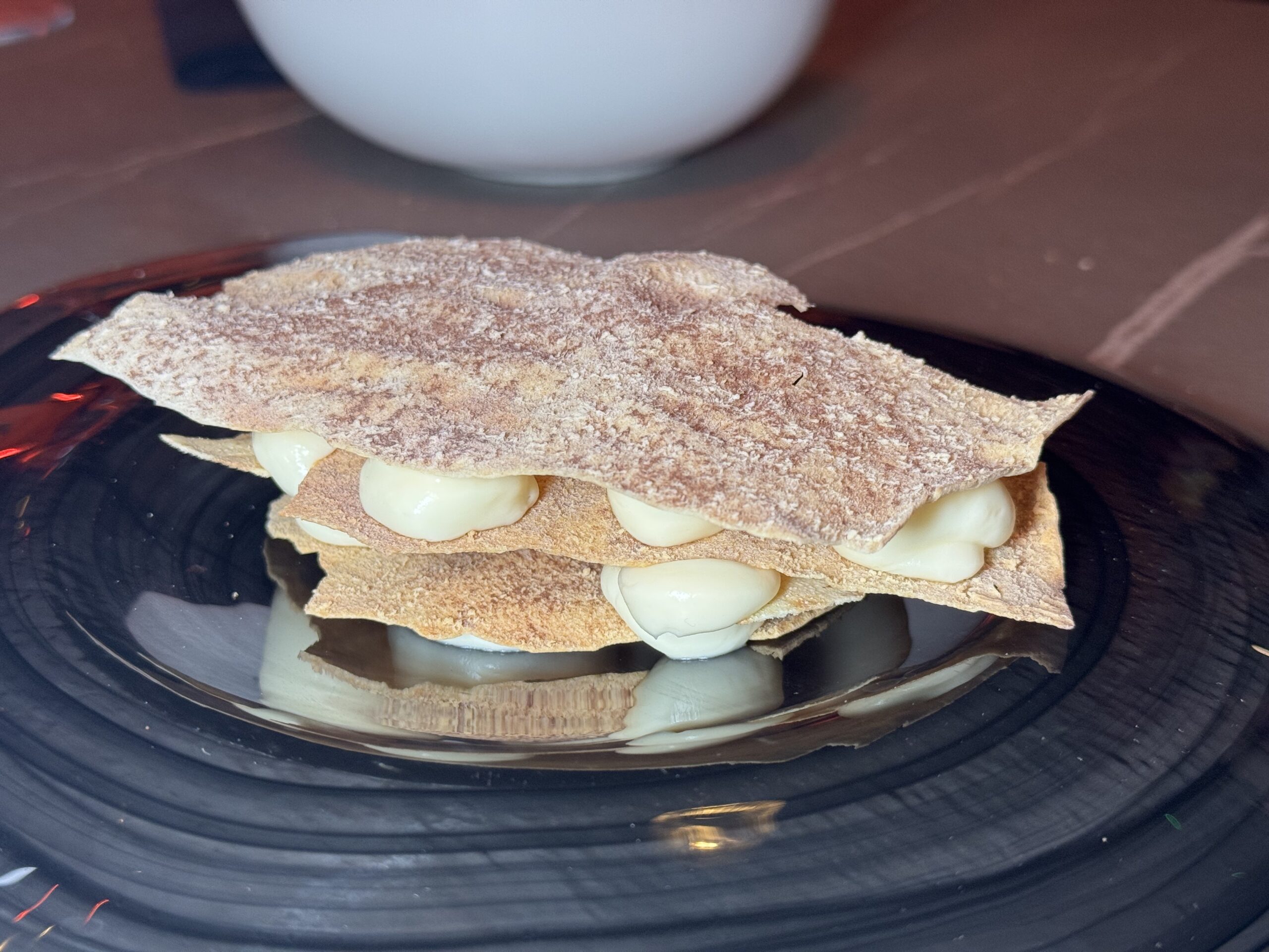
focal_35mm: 48
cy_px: 476
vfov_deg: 30.3
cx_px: 634
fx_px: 1760
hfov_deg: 39.7
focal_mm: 6.76
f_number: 1.78
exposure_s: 1/100
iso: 125
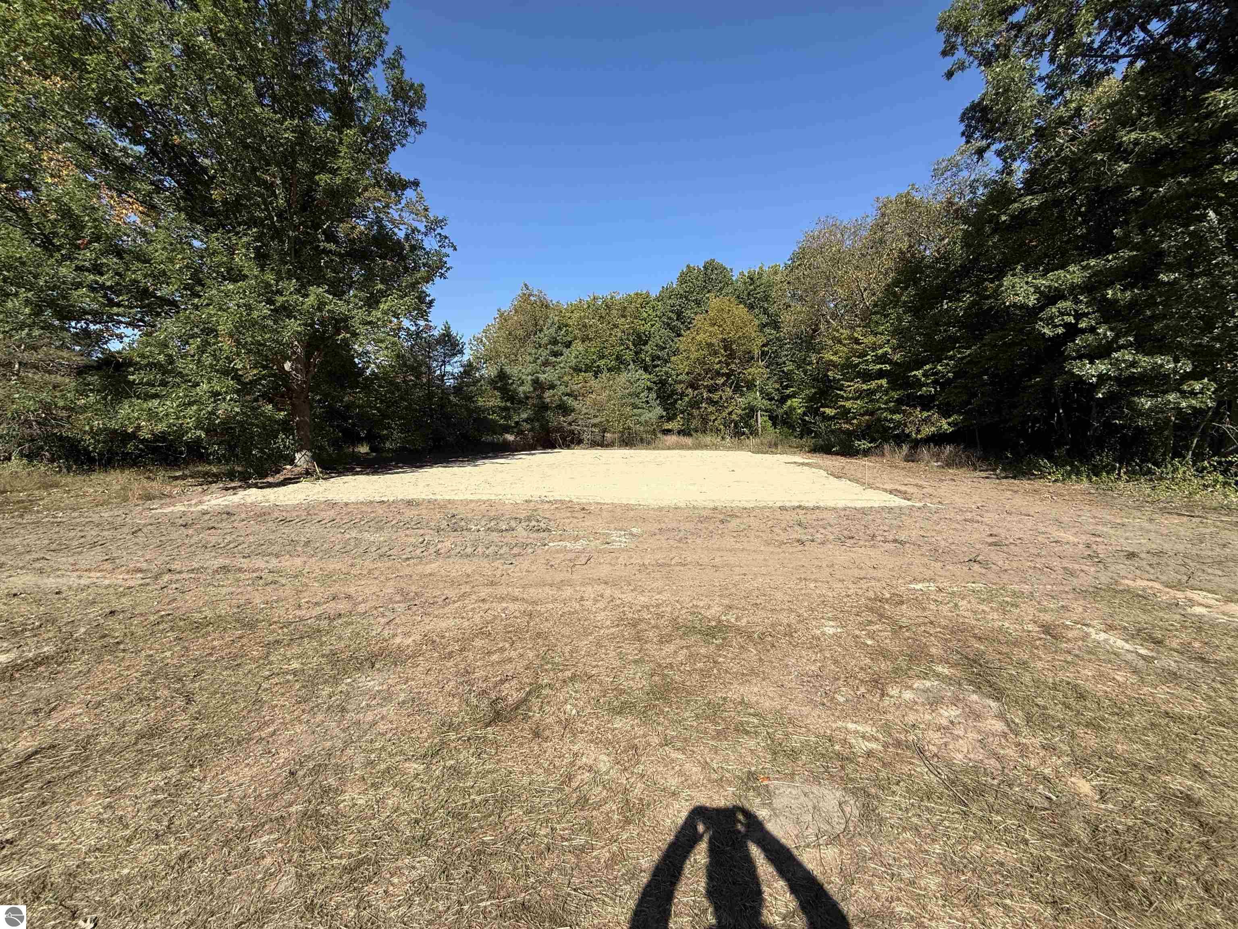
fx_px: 501
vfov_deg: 85.7
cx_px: 619
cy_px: 464
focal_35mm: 14
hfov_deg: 102.1
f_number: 2.2
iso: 50
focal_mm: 2.22
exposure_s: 1/1848
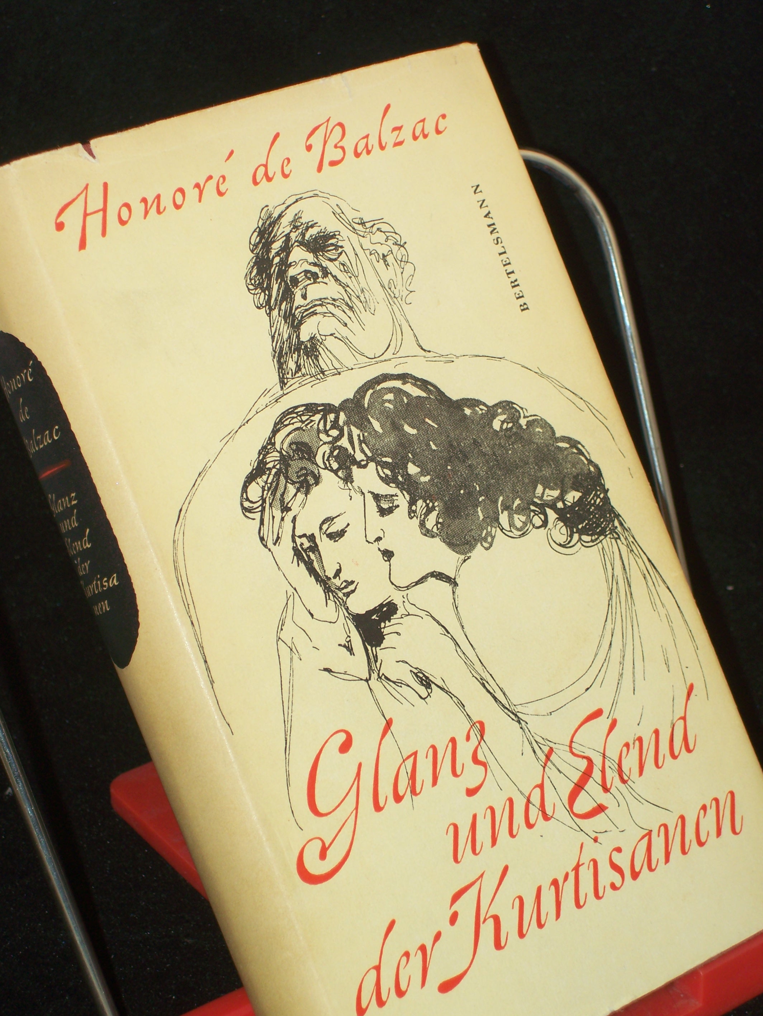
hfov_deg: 14.5
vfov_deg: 19.2
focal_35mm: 102
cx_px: 382
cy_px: 508
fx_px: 2994
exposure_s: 1/100
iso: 80
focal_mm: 16.8
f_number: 4.6
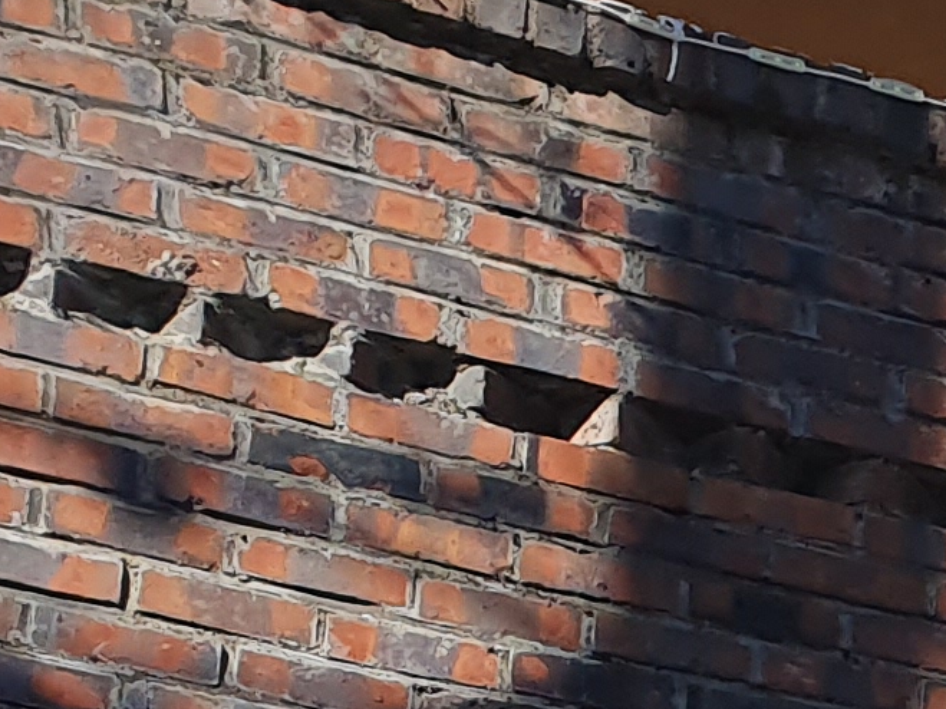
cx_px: 2387
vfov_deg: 8.4
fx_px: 4344
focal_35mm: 159
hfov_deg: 10.4
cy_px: 1788
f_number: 2.4
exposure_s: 1/1436
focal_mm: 4.32
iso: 50
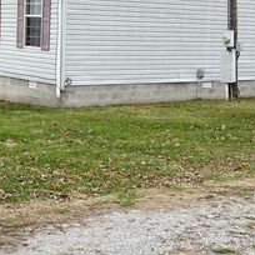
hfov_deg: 22.7
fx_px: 625
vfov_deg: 22.9
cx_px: 42
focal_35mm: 75
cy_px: 74
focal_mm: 5.96
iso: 50
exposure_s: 1/1016
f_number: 1.6
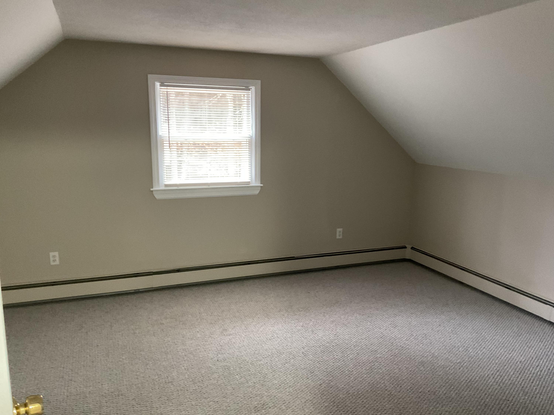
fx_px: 464
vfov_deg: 48.2
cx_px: 277
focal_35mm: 29
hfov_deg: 61.7
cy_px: 208
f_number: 1.8
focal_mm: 3
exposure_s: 1/30
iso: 320
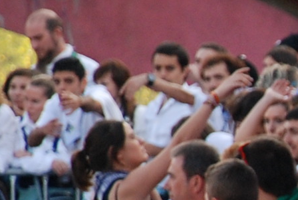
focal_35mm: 969
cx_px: 779
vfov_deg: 1.4
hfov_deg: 2.1
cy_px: 241
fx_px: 8040
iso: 360
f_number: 5.6
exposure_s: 1/125
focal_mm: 100
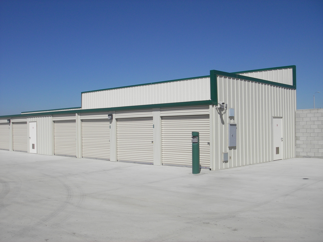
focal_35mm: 38
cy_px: 121
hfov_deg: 49.0
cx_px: 162
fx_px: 355
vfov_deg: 37.7
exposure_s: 1/400
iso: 50
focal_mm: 6.3
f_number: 6.6
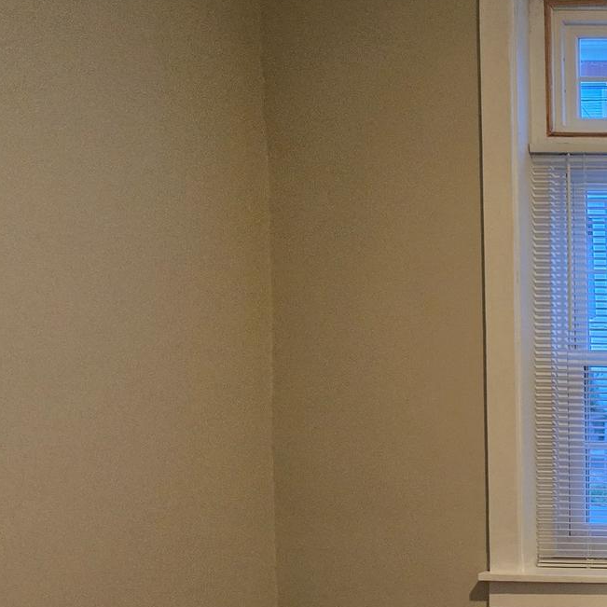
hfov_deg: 22.5
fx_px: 1270
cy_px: 494
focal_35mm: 64
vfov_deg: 26.3
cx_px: 887
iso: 800
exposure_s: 1/120
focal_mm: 5.4
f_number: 1.8
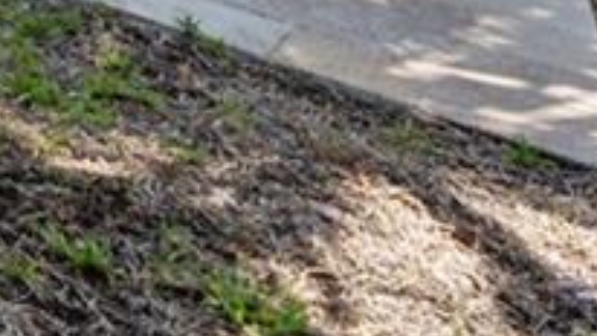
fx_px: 1805
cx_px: -1307
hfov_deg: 10.6
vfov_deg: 8.1
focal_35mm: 114
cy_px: -846
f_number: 9
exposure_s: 1/125
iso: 100
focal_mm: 14
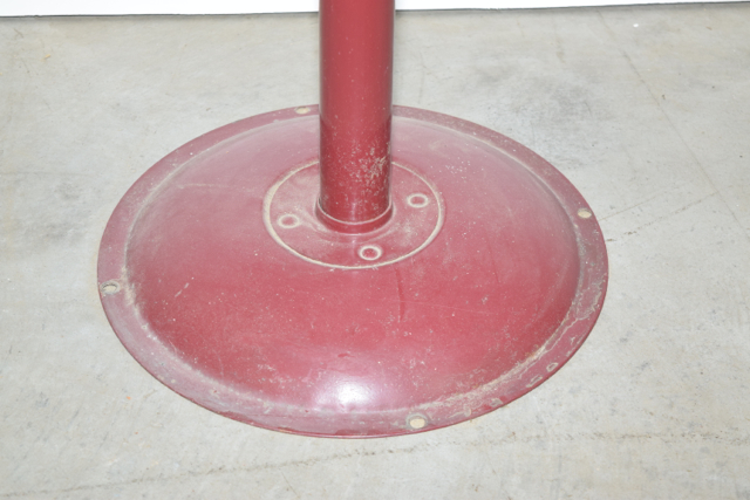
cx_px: 375
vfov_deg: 16.6
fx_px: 1719
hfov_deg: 24.6
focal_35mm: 82
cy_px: 250
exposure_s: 1/125
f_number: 5.6
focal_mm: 55
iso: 800
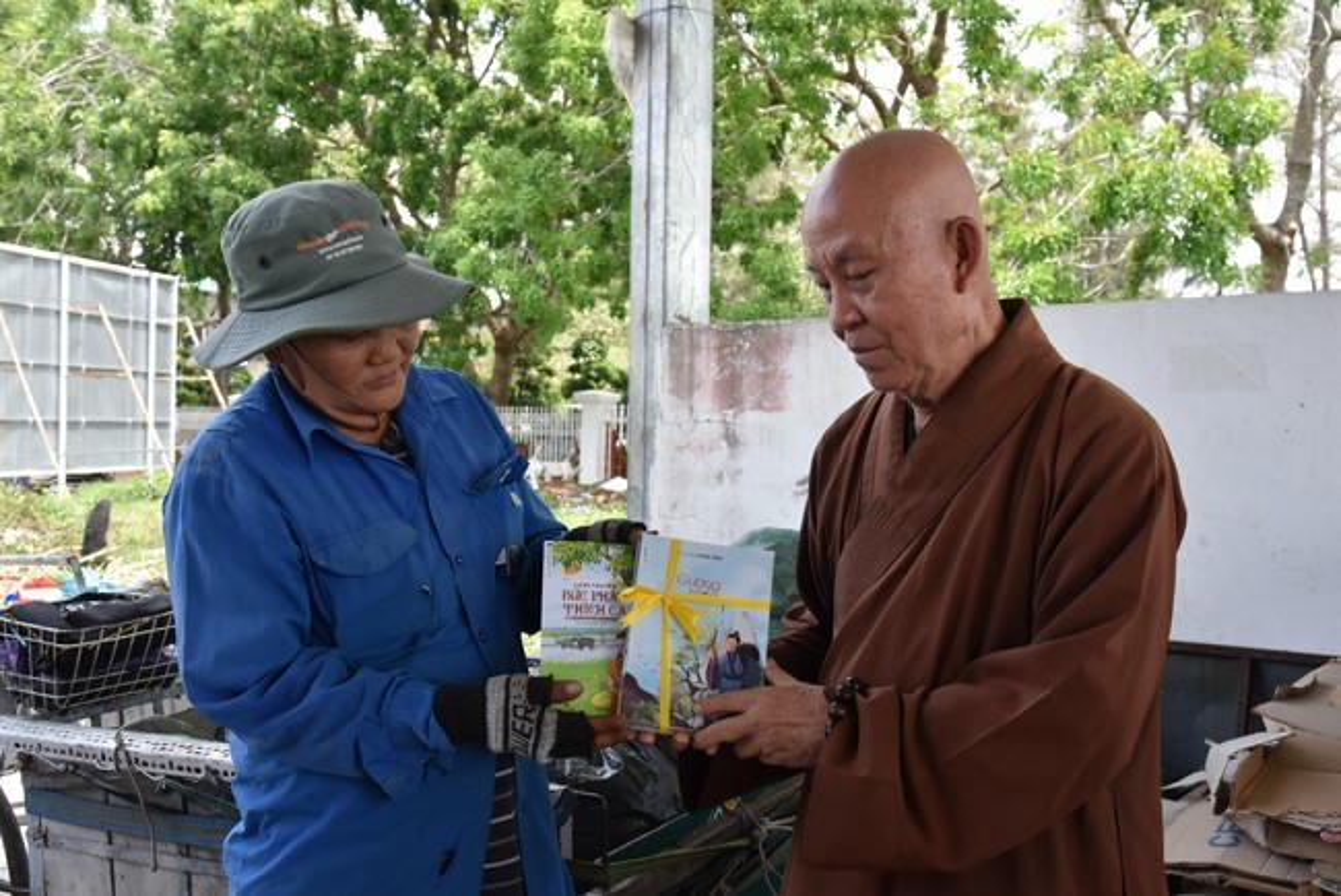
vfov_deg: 35.1
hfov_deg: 50.7
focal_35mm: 38
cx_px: 670
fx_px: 1416
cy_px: 448
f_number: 9
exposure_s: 1/320
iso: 1600
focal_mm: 38
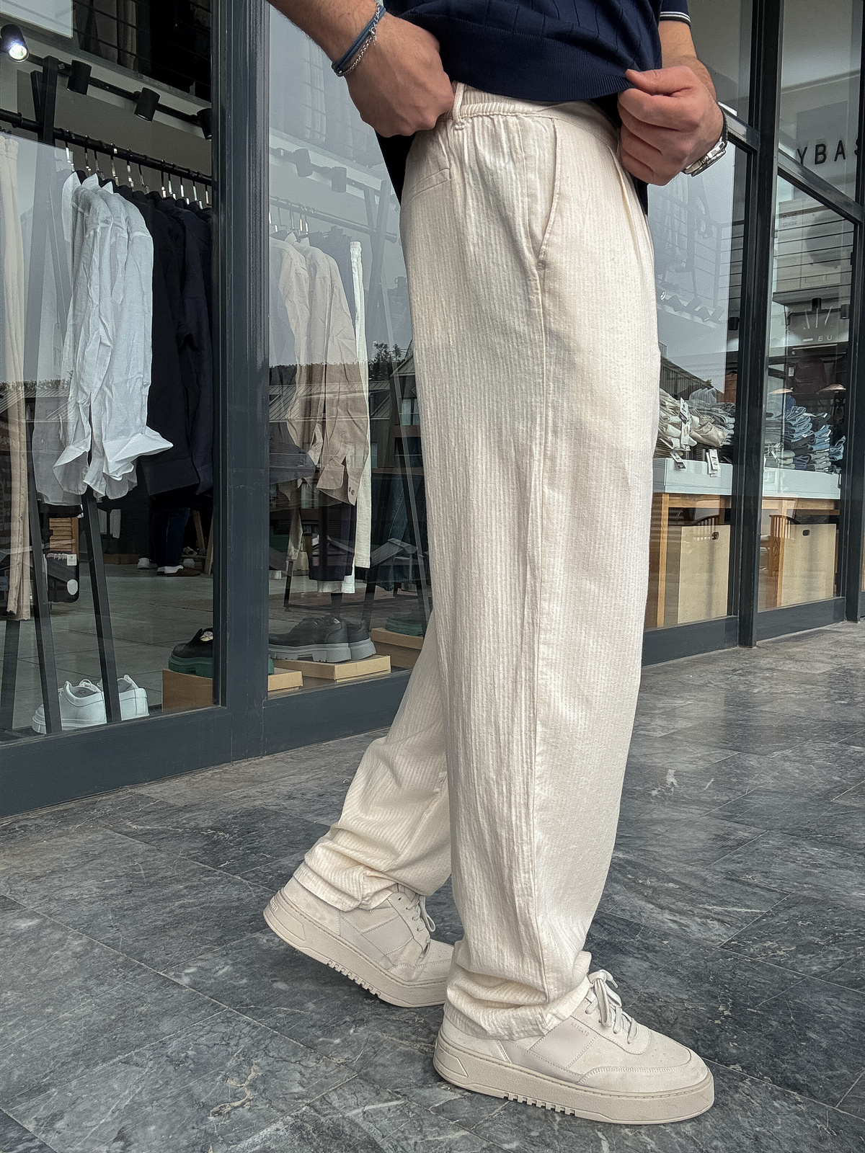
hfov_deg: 46.8
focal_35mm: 30
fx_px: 1000
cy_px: 576
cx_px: 432
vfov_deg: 60.0
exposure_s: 1/320
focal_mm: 2.69
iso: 25
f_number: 1.9
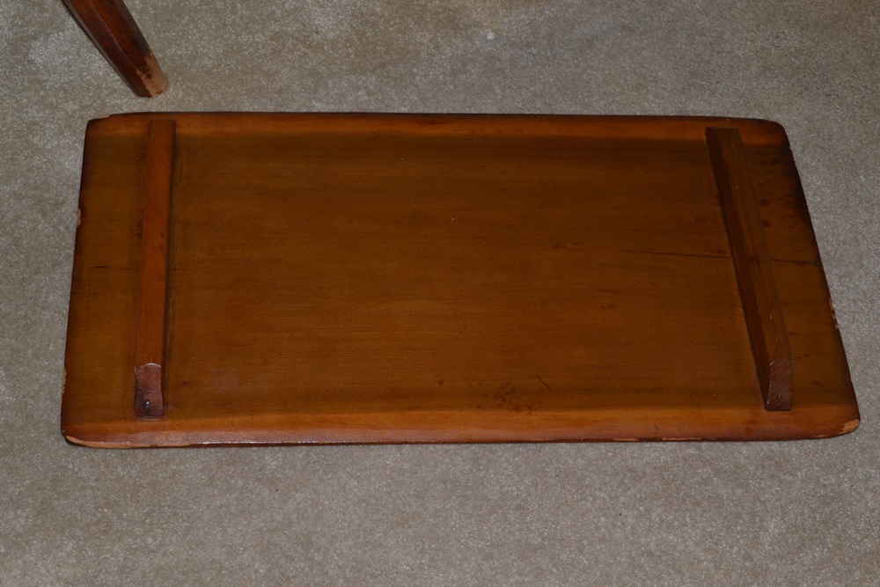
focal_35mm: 63
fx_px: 1540
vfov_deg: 21.6
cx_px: 440
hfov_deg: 31.9
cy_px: 294
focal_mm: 42
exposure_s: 1/60
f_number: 8
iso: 200
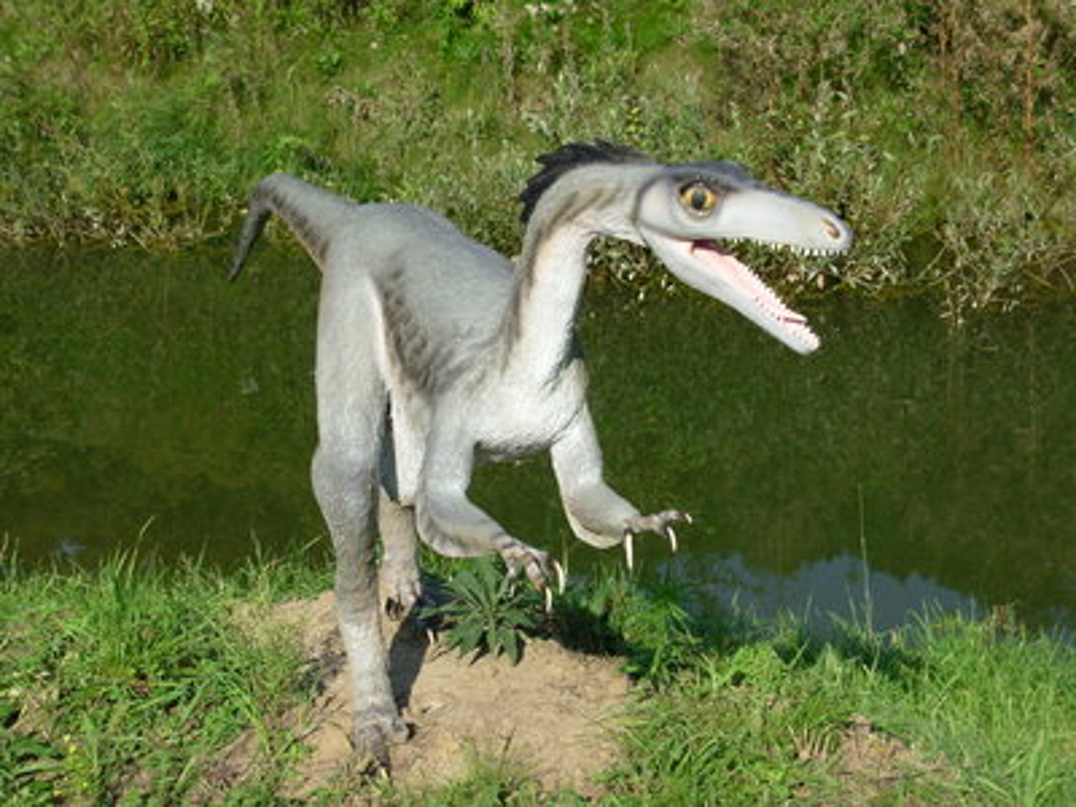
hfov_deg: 25.7
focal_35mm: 76
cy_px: 404
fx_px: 2362
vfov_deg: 19.4
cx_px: 538
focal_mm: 12.5
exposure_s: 1/664
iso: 50
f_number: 3.6
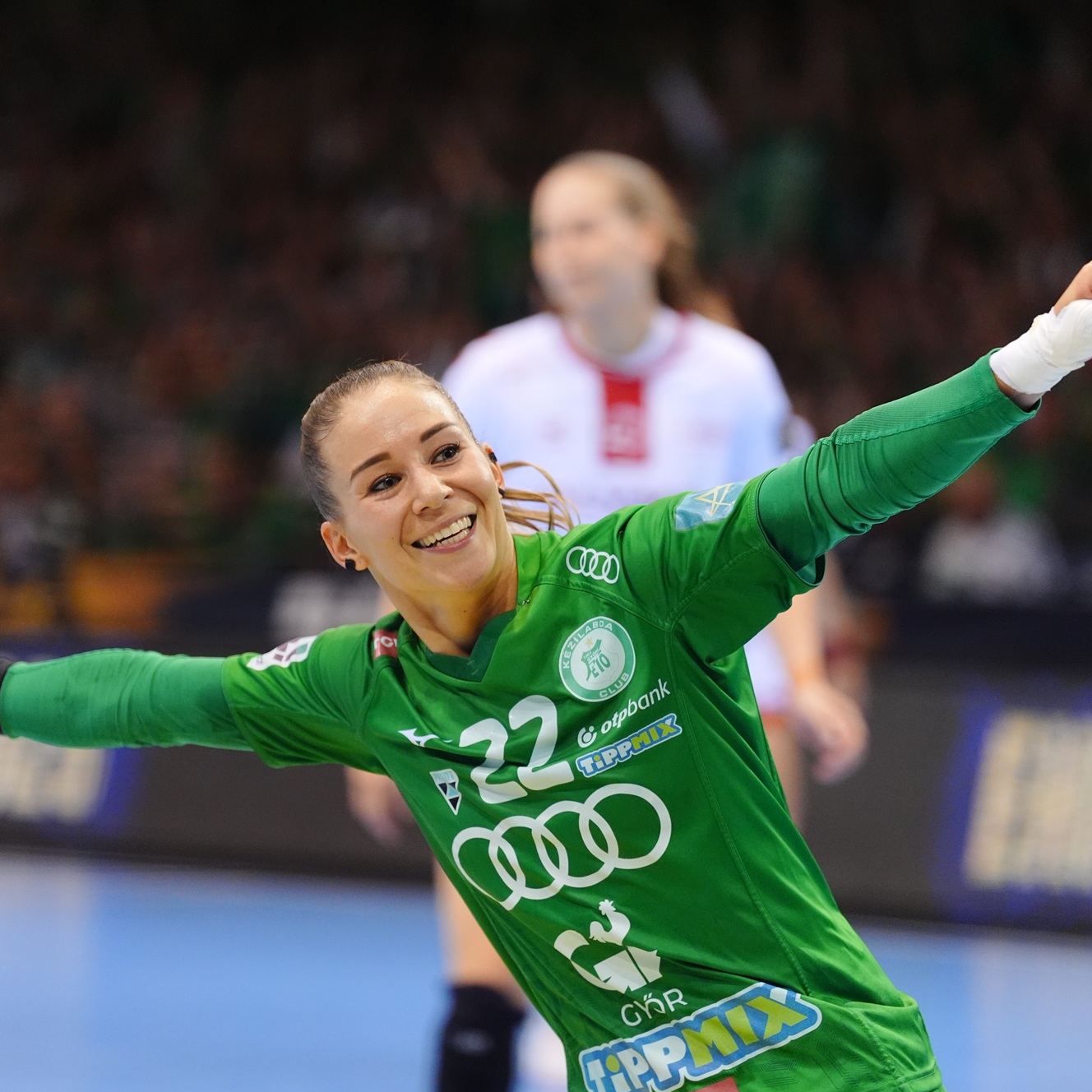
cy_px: 547
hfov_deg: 7.8
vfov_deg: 7.8
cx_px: 520
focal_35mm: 224
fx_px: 7995
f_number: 2.8
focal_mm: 175
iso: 3200
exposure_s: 1/1000
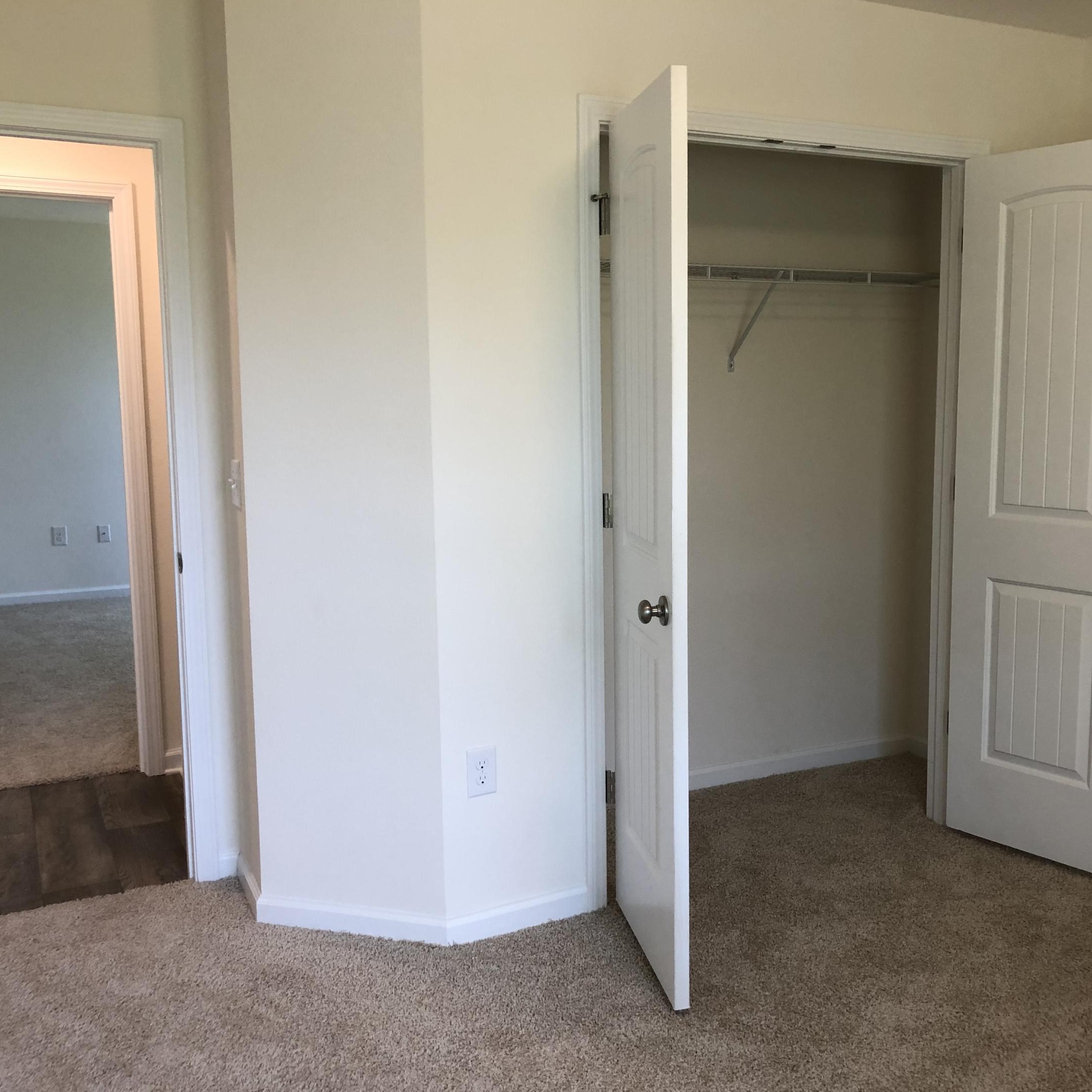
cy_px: 551
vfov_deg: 48.4
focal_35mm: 34
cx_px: 642
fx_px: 1213
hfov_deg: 48.2
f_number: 1.8
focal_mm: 3.99
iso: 25
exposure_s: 1/30
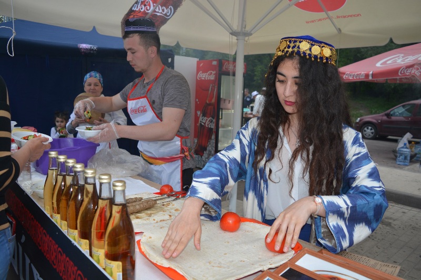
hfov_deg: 67.4
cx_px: 210
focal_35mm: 27
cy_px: 140
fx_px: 316
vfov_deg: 47.9
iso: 180
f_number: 3.5
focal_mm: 18
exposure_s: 1/200
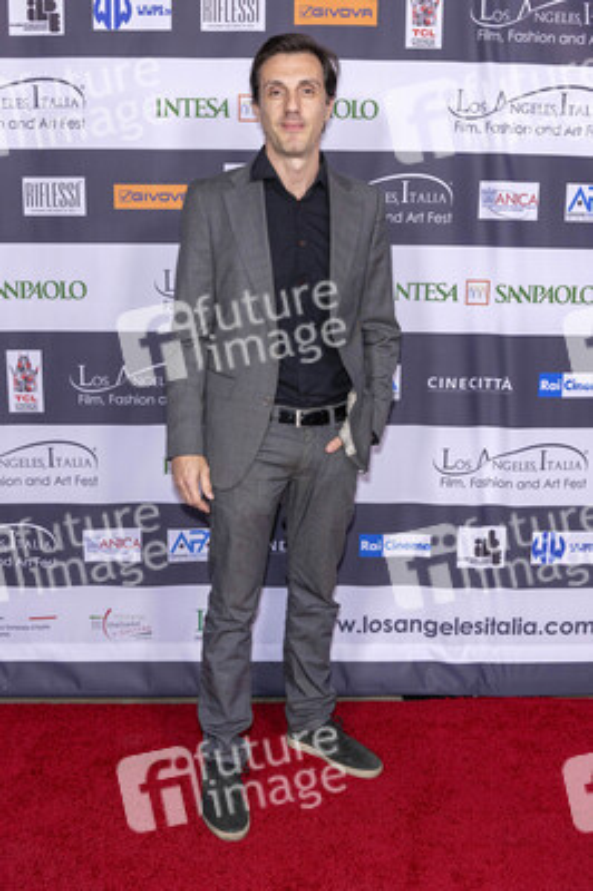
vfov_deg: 53.2
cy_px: 446
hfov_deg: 36.8
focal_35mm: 36
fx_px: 891
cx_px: 296
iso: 800
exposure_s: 1/200
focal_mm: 36
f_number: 5.6
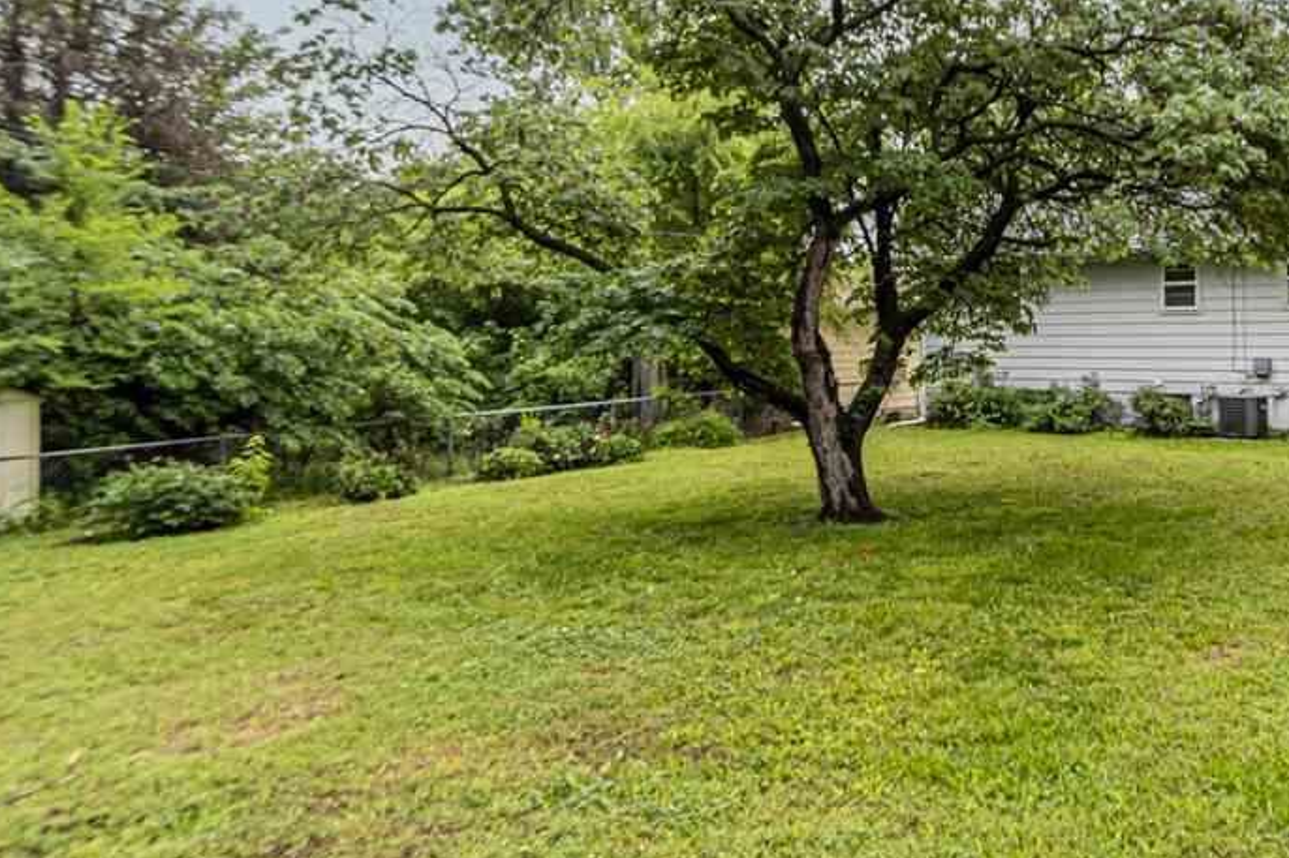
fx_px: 1002
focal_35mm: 28
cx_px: 1002
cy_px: 346
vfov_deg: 46.1
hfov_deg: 61.0
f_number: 5.6
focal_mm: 10
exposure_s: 1/125
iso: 100
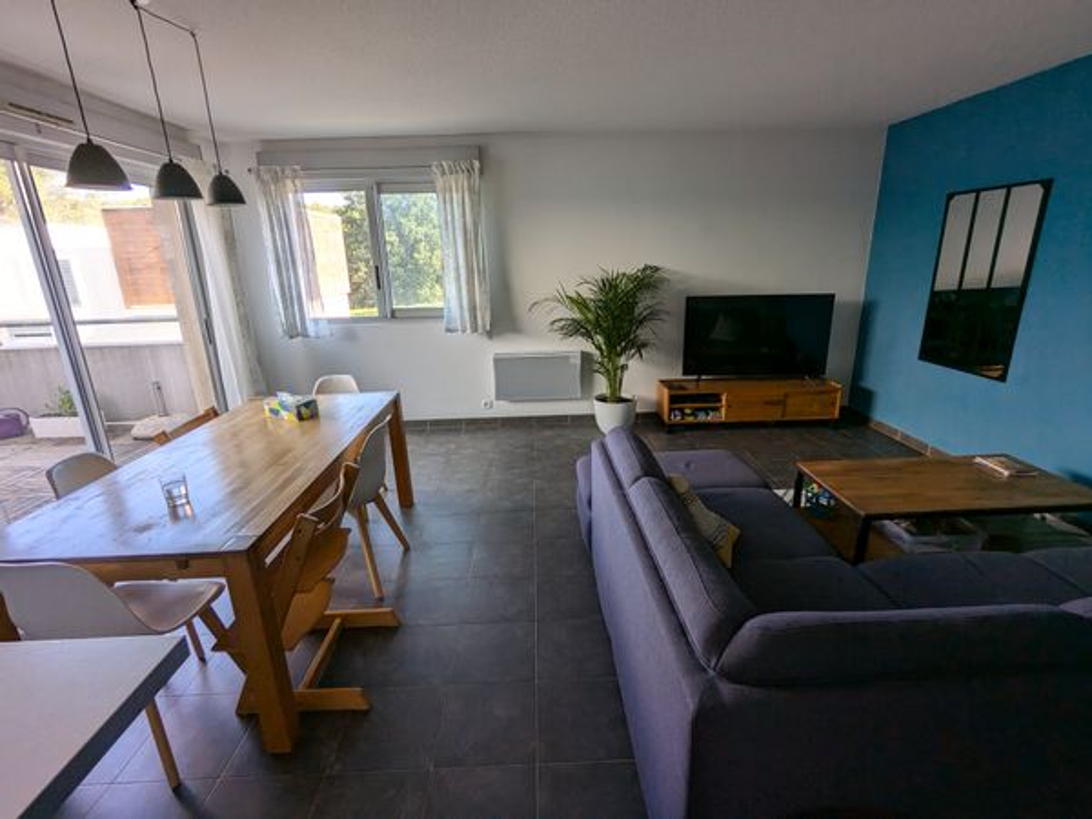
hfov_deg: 94.5
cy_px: 410
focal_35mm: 16
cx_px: 546
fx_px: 505
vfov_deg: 78.1
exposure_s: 1/100
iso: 44
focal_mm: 2.35
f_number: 2.2
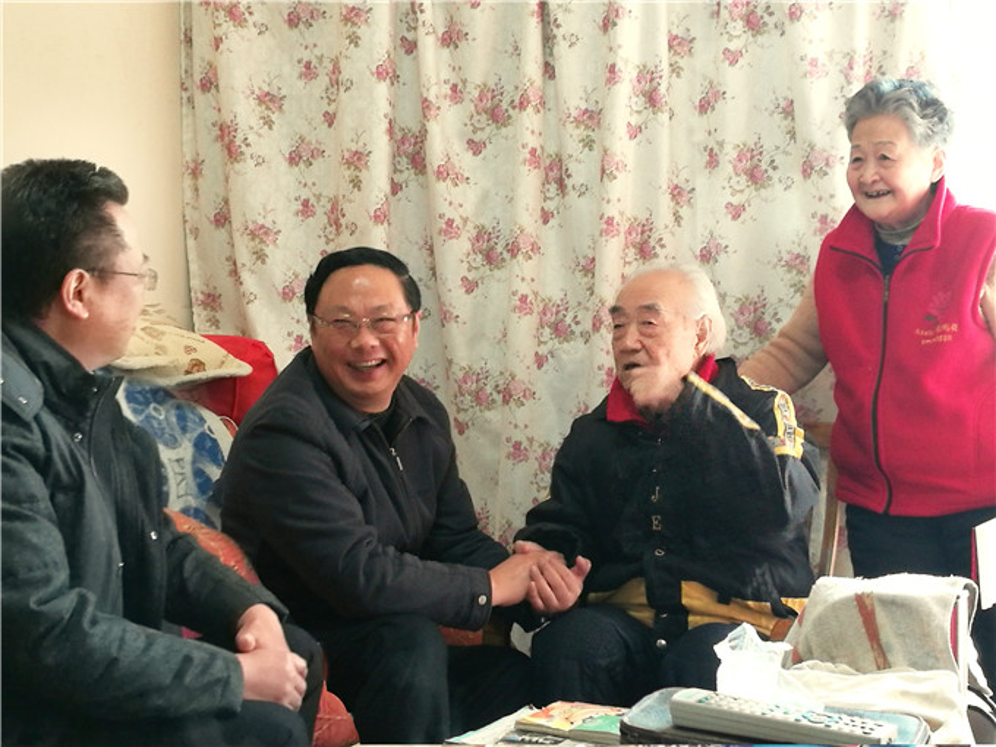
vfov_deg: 26.1
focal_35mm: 56
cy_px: 374
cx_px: 498
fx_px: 1611
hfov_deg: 34.3
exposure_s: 1/25
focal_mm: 4.5
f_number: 2.2
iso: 400
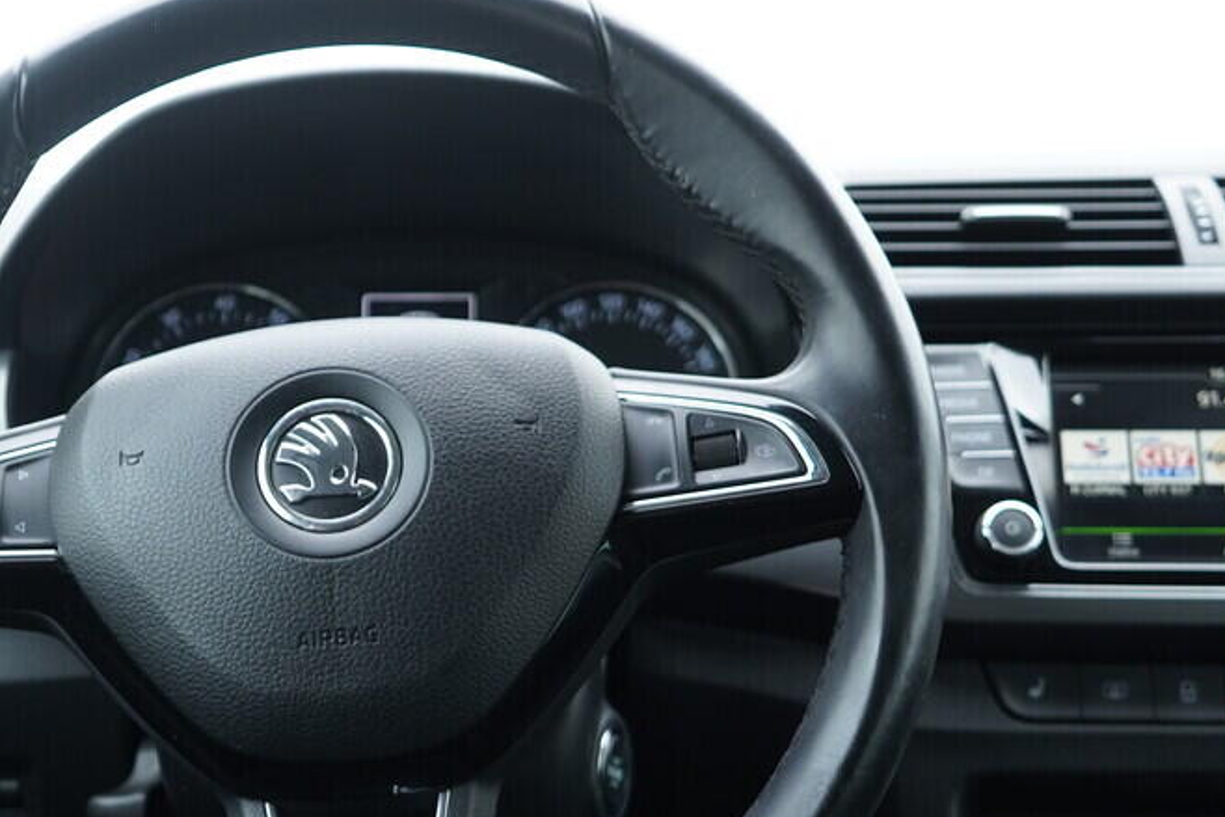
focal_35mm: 56
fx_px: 1906
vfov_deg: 24.1
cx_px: 445
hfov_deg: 35.4
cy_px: 550
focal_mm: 24
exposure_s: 1/40
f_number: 2.8
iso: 320
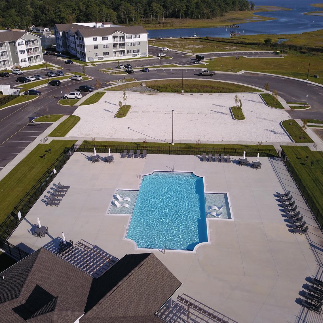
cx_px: 162
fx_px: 327
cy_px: 168
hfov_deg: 52.5
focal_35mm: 31
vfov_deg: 52.5
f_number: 2.2
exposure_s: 1/2179
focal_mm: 4.73
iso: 100
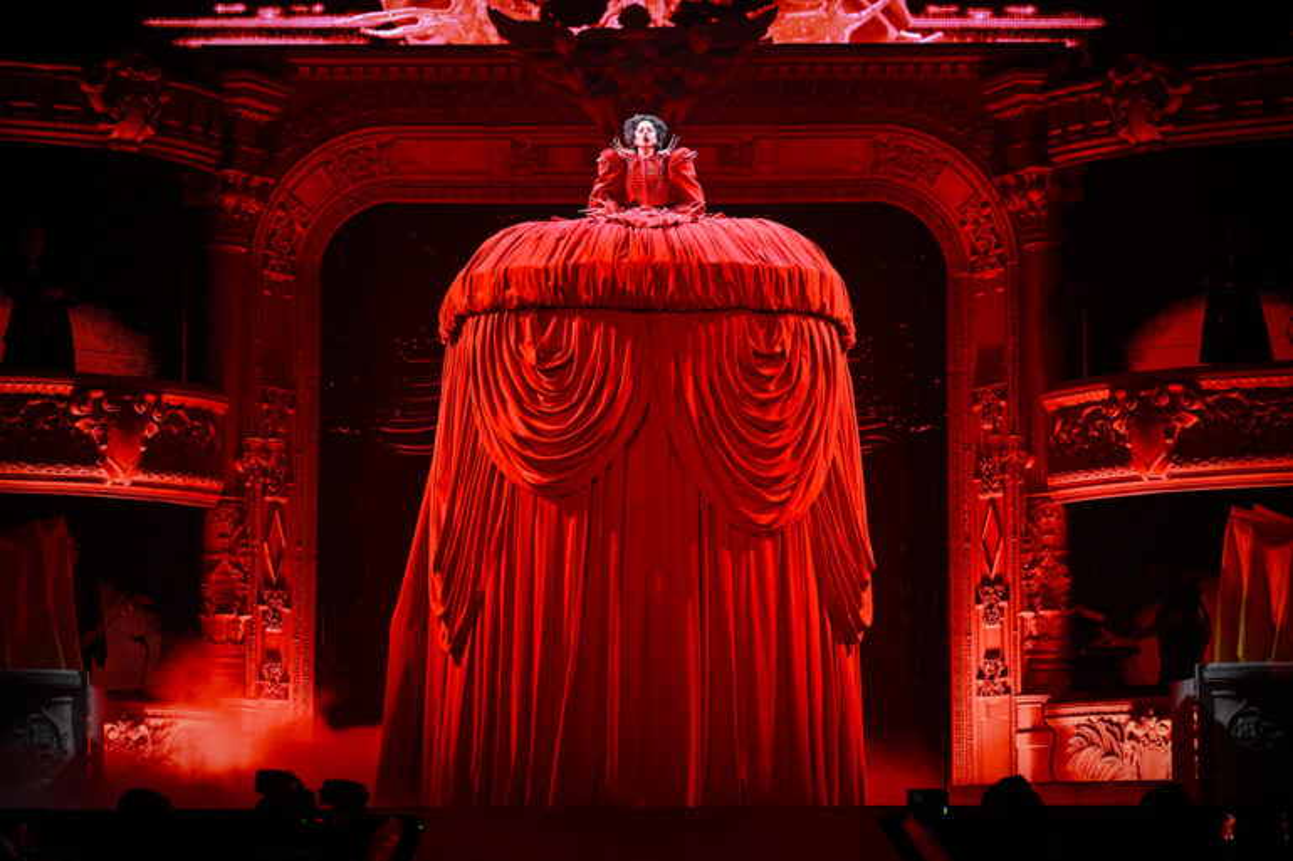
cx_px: 646
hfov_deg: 16.4
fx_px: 4488
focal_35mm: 125
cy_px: 430
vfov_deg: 11.0
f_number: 2.8
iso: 2000
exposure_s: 1/250
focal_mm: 125
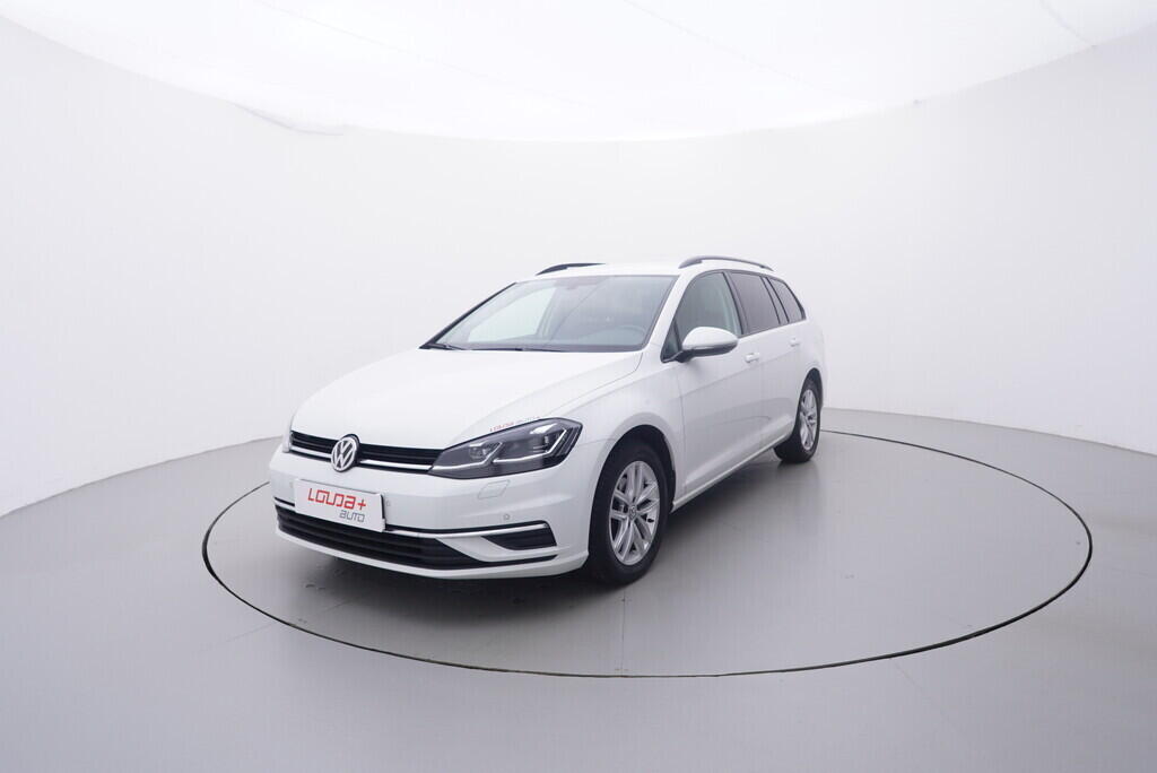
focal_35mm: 22
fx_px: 724
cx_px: 578
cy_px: 386
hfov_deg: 77.3
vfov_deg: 56.2
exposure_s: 1/80
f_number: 5
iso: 200
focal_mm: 15
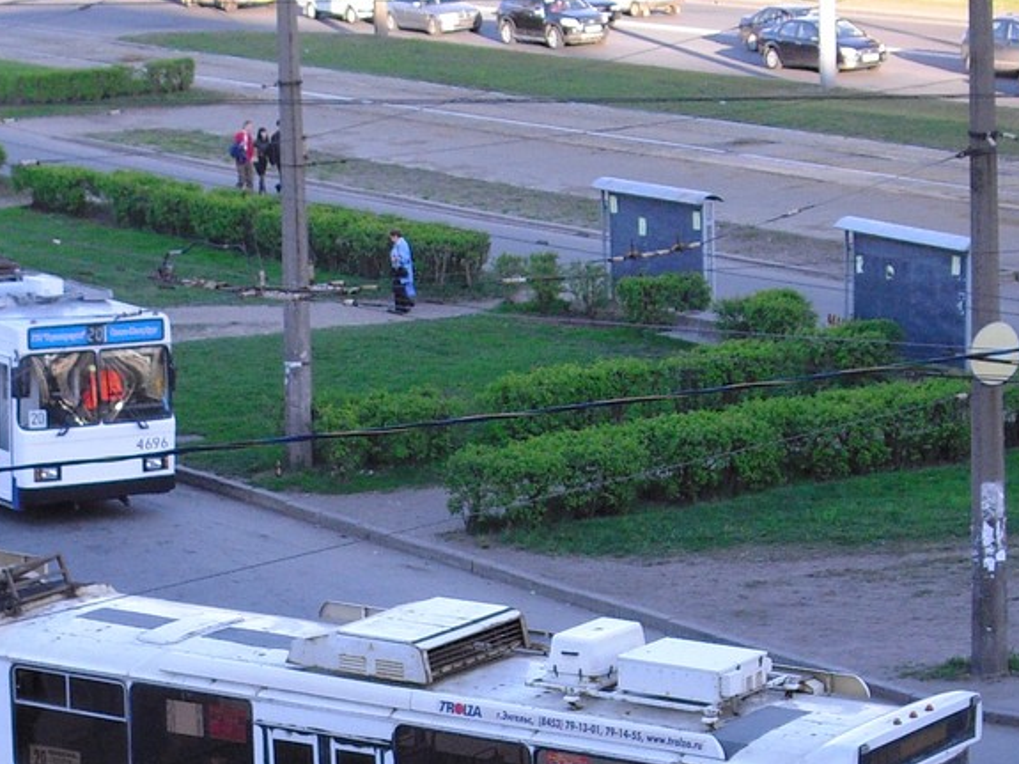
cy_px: 512
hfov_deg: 19.9
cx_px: 246
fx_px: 2884
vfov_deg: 15.1
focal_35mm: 98
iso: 100
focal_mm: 9
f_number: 3.4
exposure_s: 1/200
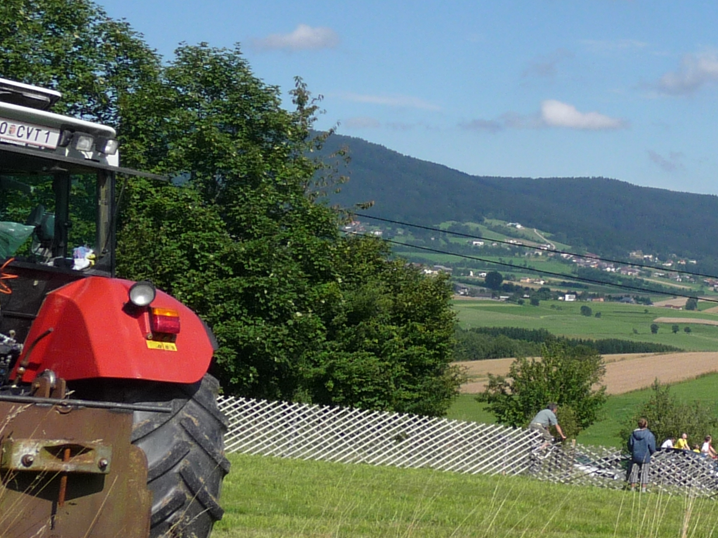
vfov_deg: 17.1
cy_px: 41
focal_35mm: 85
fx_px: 1763
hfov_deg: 21.2
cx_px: 897
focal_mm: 5.3
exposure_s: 1/250
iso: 100
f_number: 8
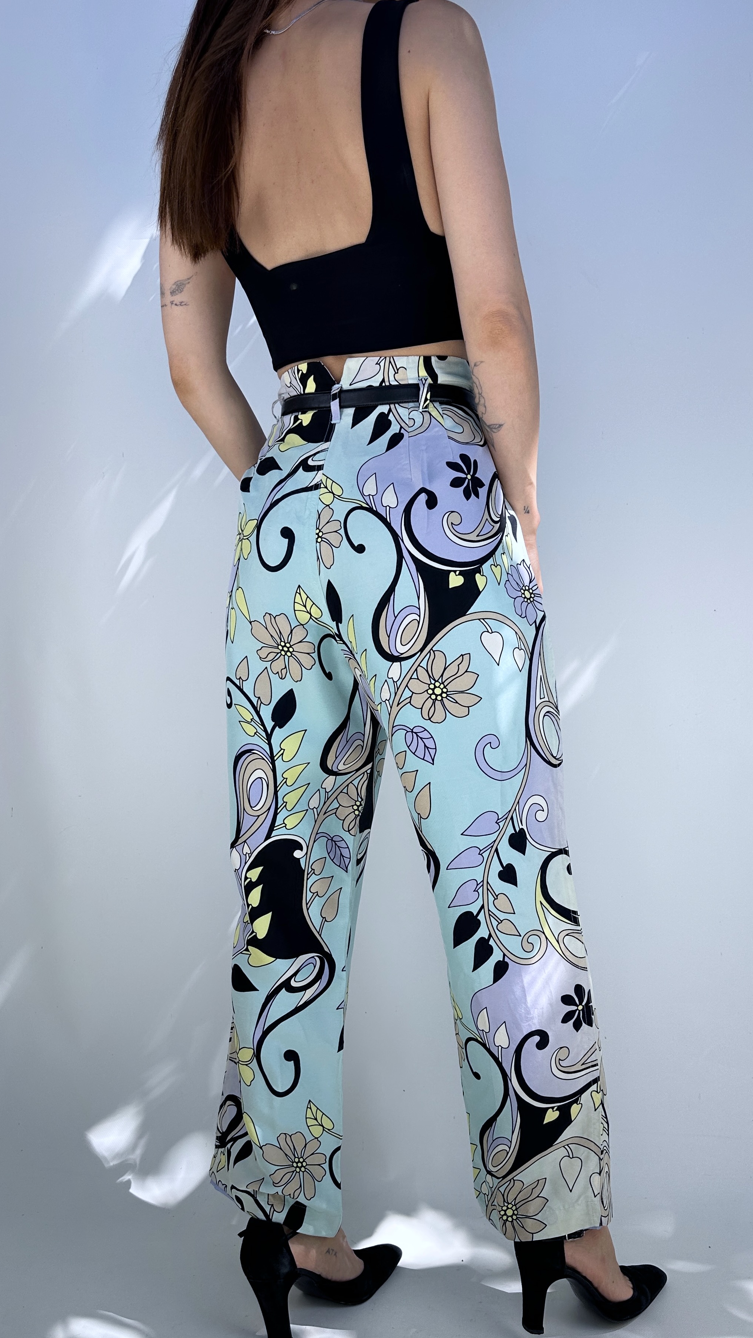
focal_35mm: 27
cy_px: 678
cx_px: 440
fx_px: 958
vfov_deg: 69.9
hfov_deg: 42.7
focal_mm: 6.86
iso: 80
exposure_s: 1/694
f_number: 1.78
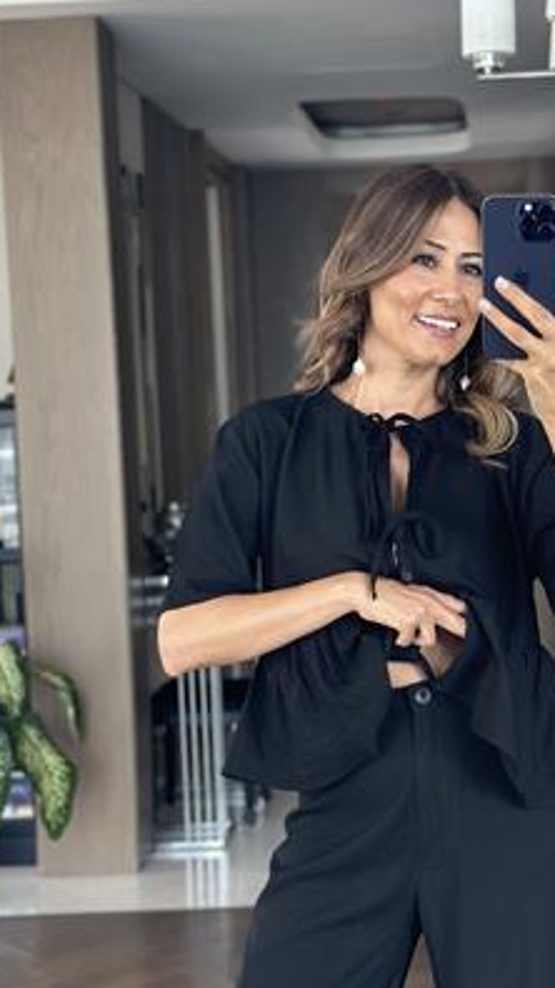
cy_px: 605
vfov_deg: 31.3
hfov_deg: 17.8
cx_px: 440
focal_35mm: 67
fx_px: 1754
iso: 125
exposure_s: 1/118
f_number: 1.78
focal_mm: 6.86
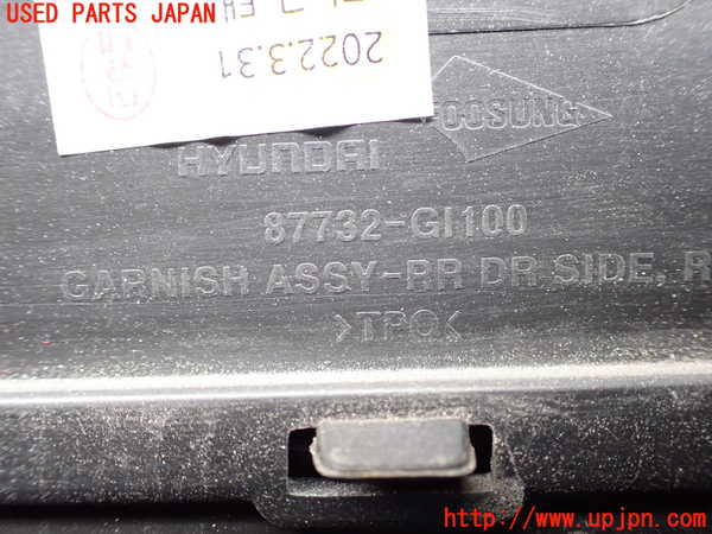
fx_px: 617
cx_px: 356
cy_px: 267
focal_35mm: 30
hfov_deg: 60.0
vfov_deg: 46.8
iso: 640
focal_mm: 5.4
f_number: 2.3
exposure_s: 1/125
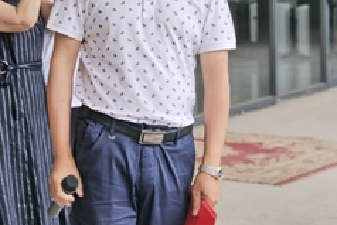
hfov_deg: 15.3
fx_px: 1236
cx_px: 6
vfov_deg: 10.3
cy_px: 0
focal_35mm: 132
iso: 50
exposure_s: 1/100
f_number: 4
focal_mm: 5.56
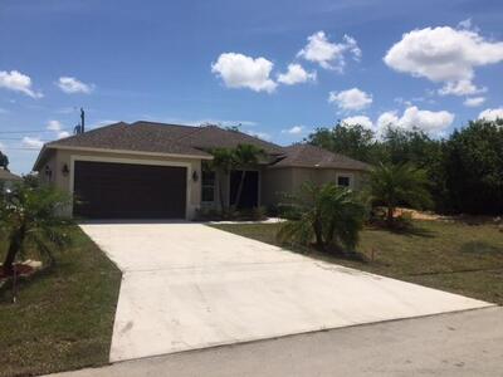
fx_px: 421
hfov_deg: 61.7
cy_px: 188
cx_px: 252
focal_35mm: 29
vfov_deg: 48.2
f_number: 2.2
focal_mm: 4.15
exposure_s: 1/5650
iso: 32
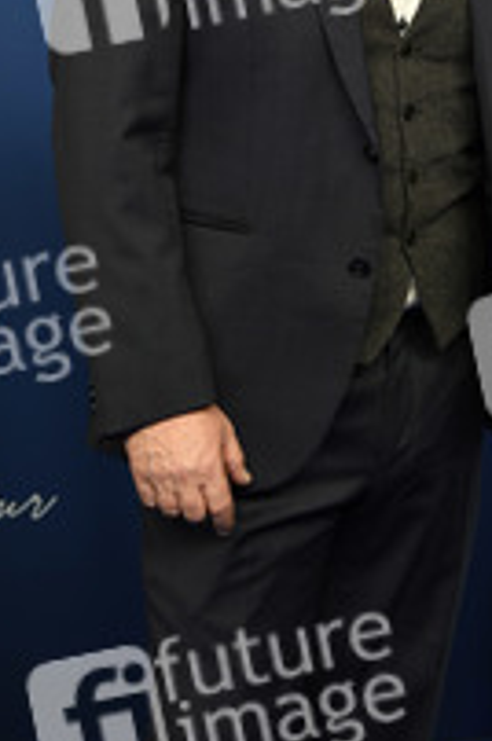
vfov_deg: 21.2
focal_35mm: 95
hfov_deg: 14.3
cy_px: 150
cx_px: 323
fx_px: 1954
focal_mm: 48
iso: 800
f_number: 4
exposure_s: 1/250
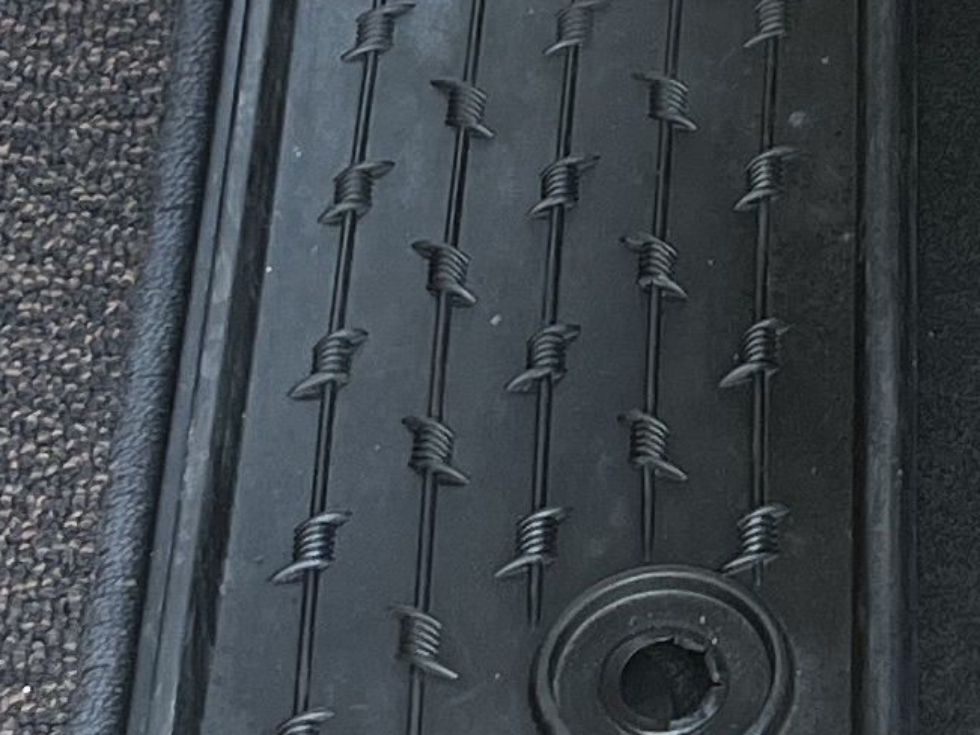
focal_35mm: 161
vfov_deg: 9.2
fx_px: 4557
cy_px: 20
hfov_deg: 12.1
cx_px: 1040
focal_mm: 5.7
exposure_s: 1/121
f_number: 1.5
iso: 125
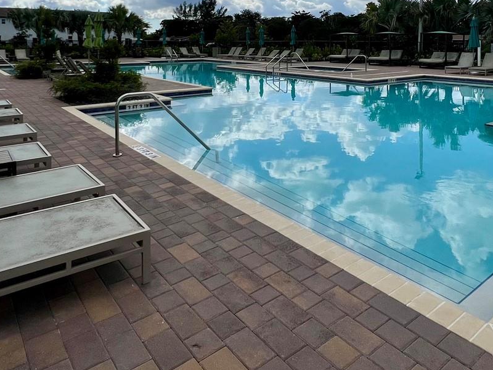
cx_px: 242
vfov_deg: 48.3
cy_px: 46
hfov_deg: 67.3
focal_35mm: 26
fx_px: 370
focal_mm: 1.57
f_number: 1.8
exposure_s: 1/4386
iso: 32
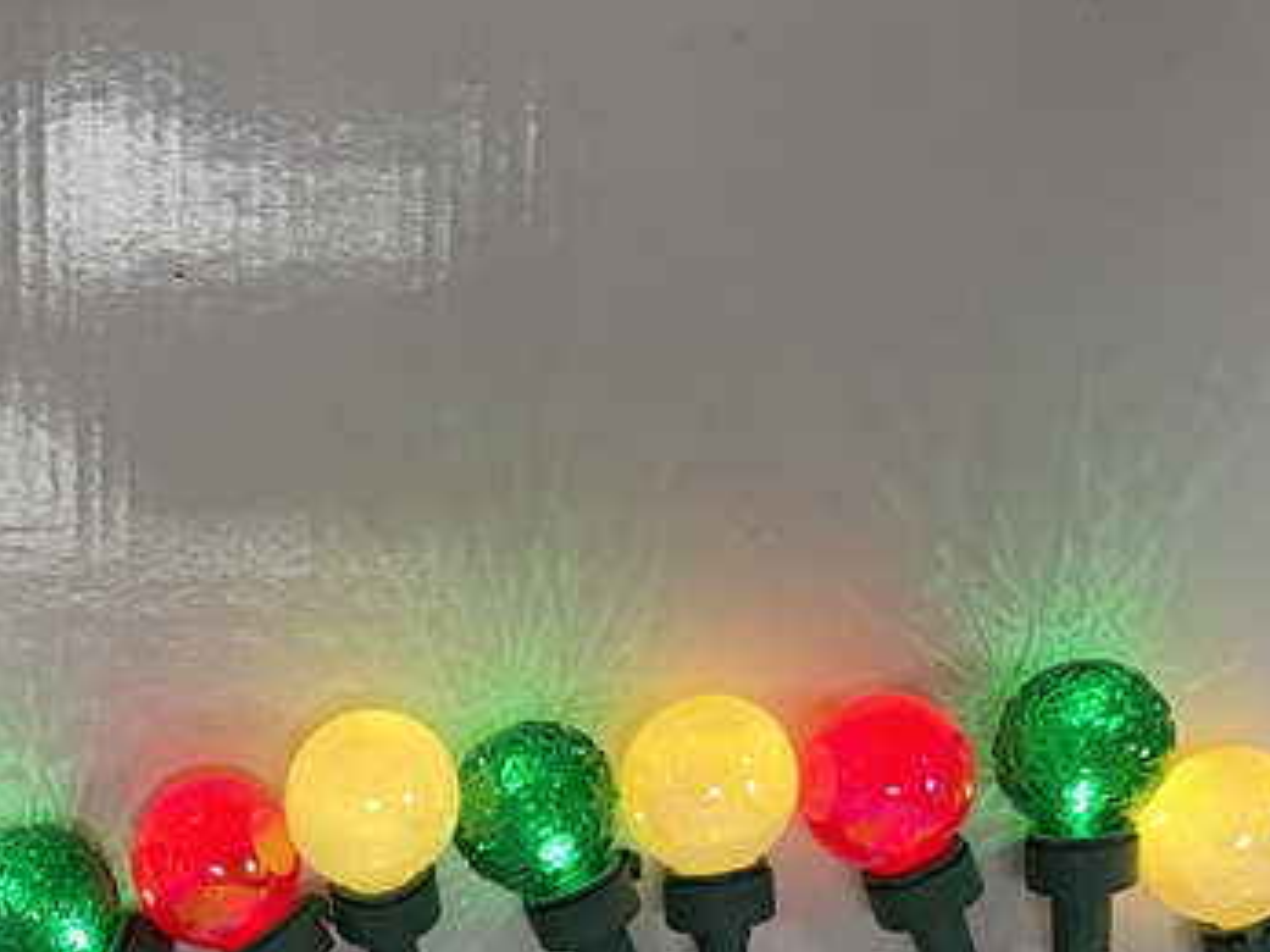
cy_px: 1307
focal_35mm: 75
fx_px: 2751
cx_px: 66
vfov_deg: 18.1
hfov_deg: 25.0
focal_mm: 5.1
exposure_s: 1/100
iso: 64
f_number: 1.6
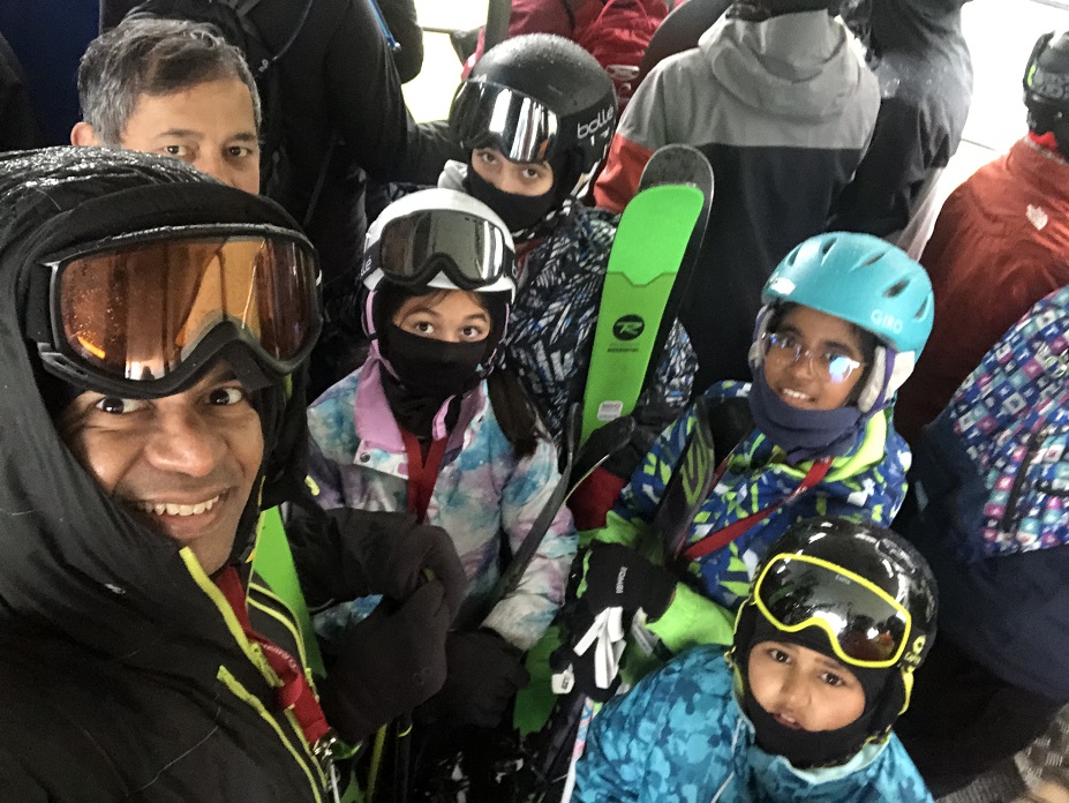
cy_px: 402
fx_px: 989
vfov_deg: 44.2
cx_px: 534
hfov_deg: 56.8
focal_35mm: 32
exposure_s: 1/30
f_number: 2.2
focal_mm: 2.87
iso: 500
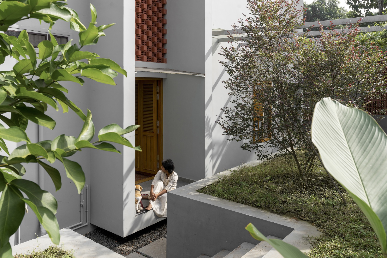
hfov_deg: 61.9
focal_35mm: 30
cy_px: 129
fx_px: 322
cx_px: 194
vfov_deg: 43.6
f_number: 9
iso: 250
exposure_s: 1/160
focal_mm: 30
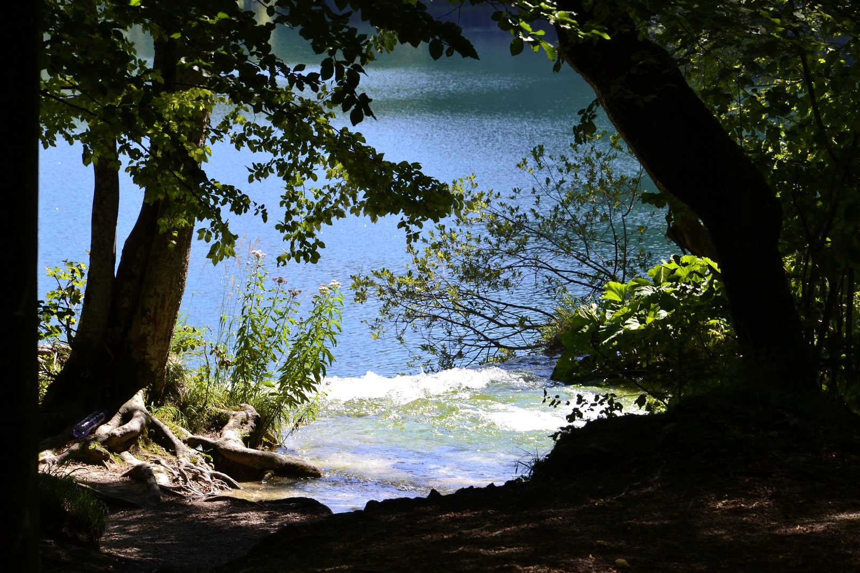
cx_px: 430
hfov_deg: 13.0
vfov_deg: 8.7
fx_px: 3763
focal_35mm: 158
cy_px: 286
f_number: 10
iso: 400
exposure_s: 1/200
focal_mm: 105
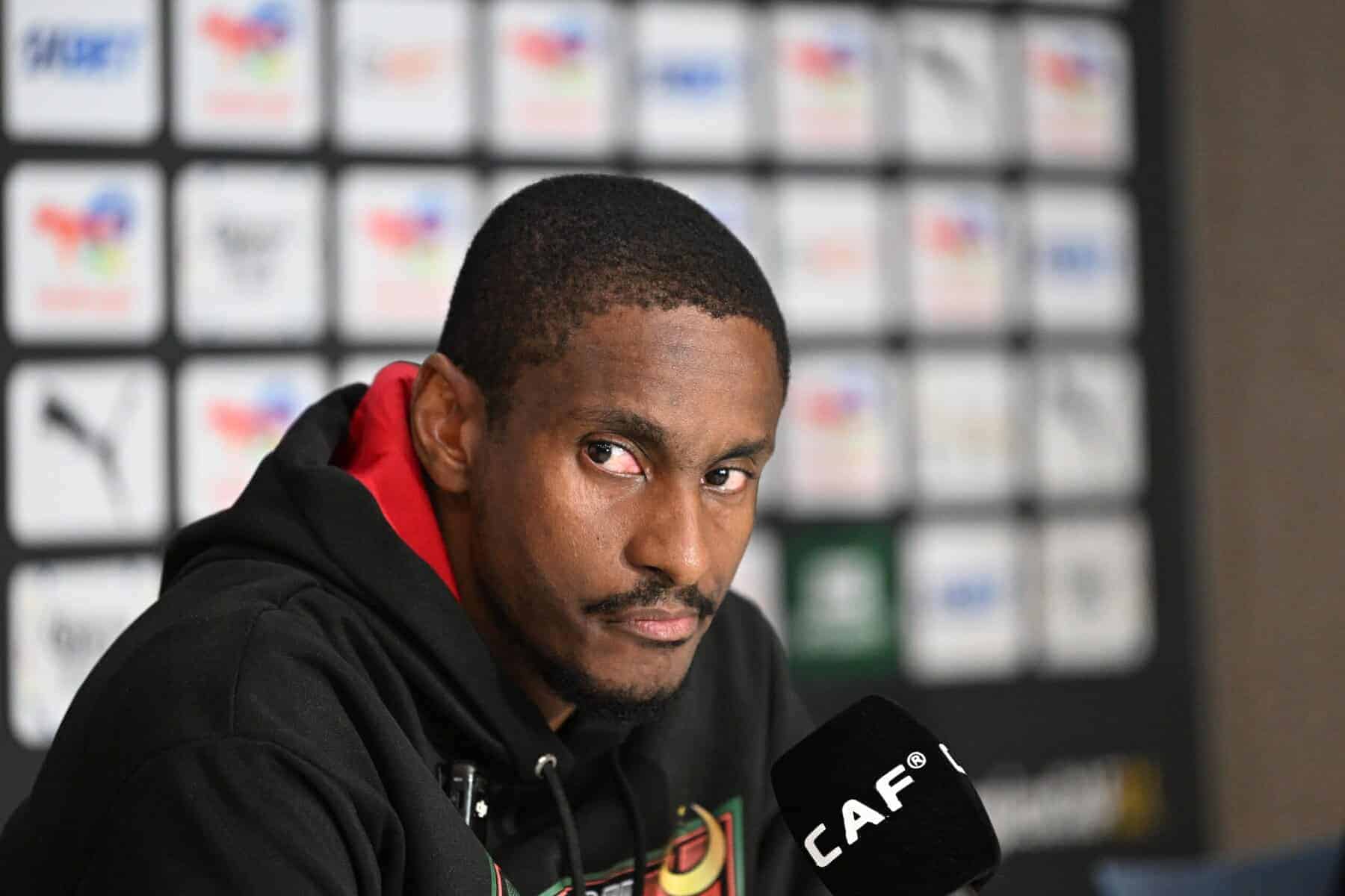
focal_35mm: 200
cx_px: 672
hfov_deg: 10.3
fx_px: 7472
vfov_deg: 6.9
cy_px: 448
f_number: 3.2
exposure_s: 1/250
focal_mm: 200
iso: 5000
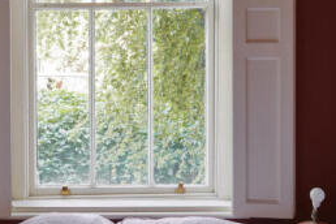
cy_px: 42
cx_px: 122
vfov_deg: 22.0
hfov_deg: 32.7
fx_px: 569
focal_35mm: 61
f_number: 5
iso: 320
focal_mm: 24
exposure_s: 1/20
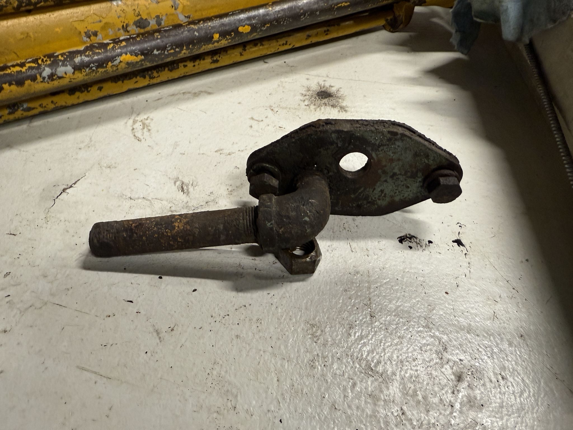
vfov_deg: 56.8
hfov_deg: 71.6
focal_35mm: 24
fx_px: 397
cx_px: 286
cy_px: 215
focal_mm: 2.22
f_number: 2.2
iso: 200
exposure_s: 1/60
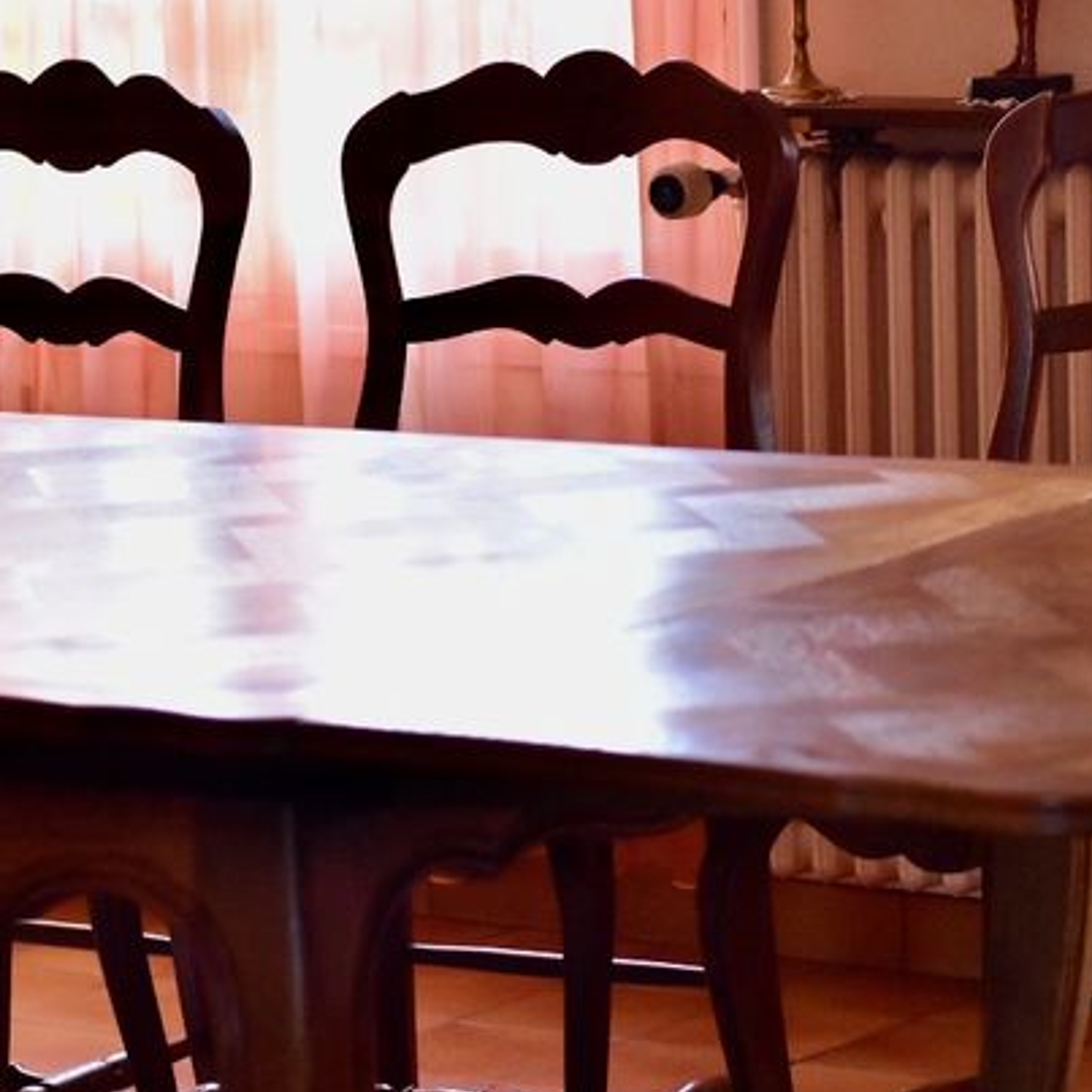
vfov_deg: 11.0
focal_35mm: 158
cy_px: 362
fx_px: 5639
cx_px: 835
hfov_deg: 11.0
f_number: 3.2
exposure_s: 1/250
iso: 1800
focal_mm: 50
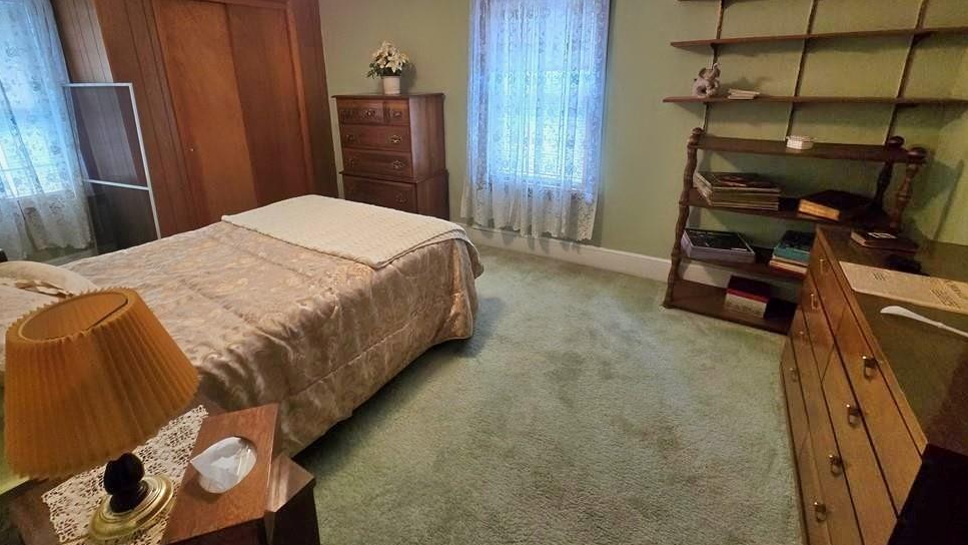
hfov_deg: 102.9
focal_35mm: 15
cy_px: 207
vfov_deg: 69.5
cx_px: 465
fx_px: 385
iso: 500
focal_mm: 2.2
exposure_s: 1/60
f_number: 2.2
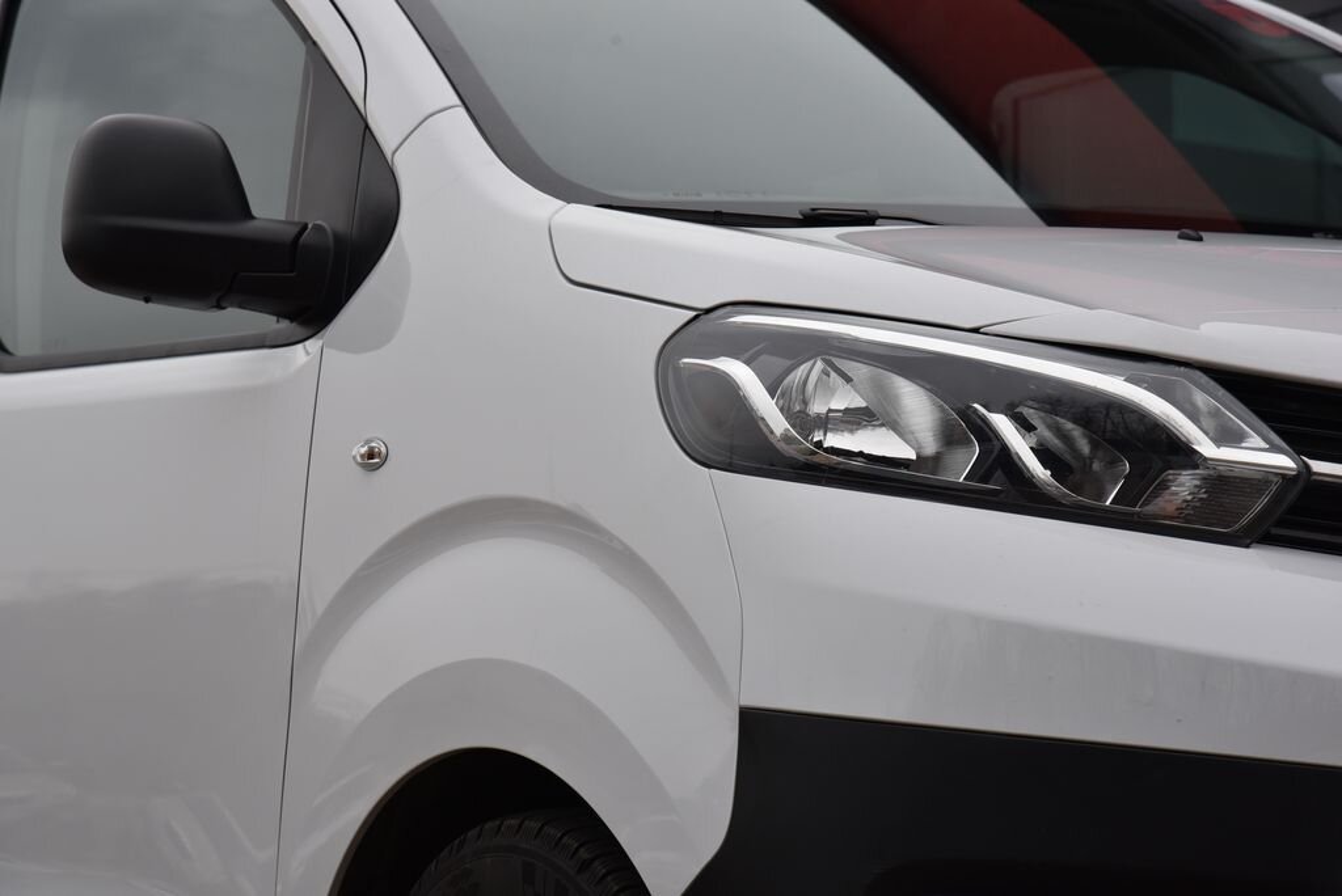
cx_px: 671
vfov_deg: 11.4
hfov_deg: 17.1
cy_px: 448
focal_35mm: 120
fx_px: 4476
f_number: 9
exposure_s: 1/320
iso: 500
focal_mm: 120
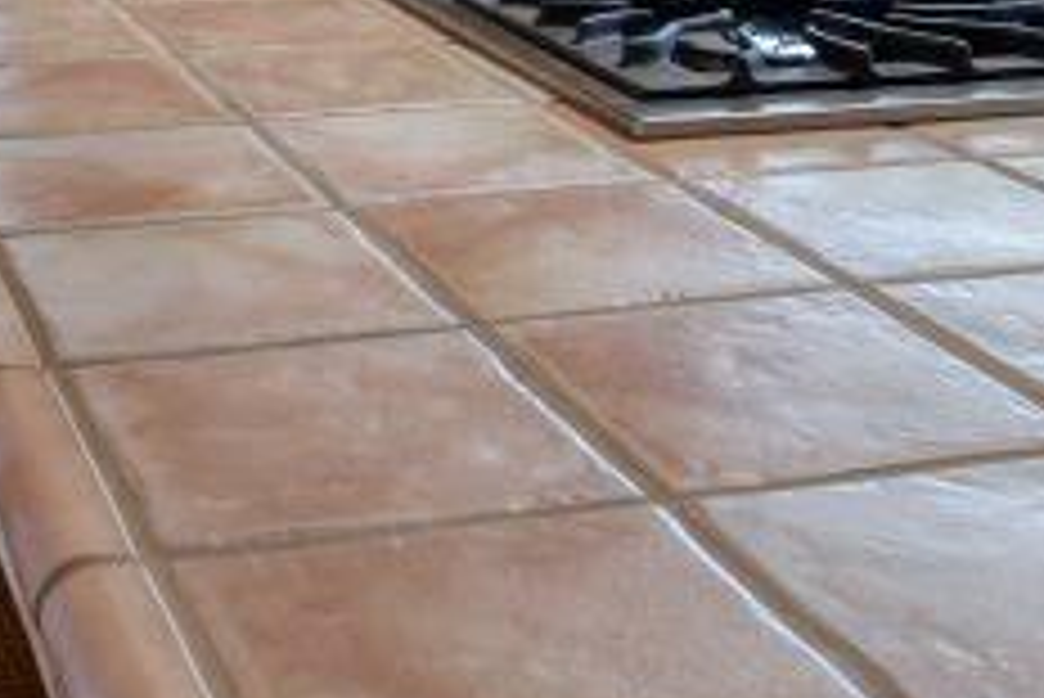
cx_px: 162
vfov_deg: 16.8
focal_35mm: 73
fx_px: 2118
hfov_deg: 27.0
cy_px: -369
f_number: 11
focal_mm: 15
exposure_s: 1/2.5
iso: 400
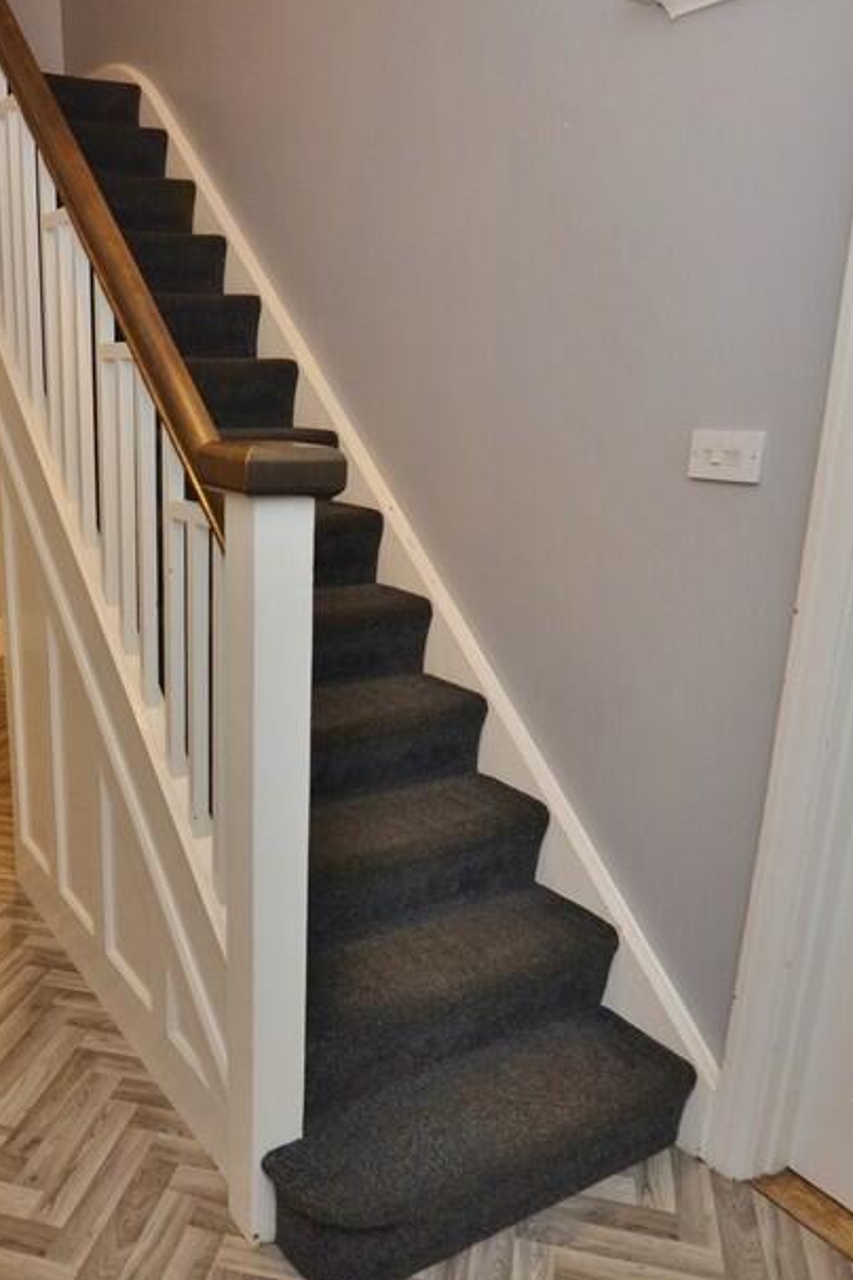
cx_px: 260
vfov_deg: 65.7
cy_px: 674
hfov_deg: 45.7
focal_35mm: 28
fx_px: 990
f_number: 5
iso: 800
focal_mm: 11
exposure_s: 1/60
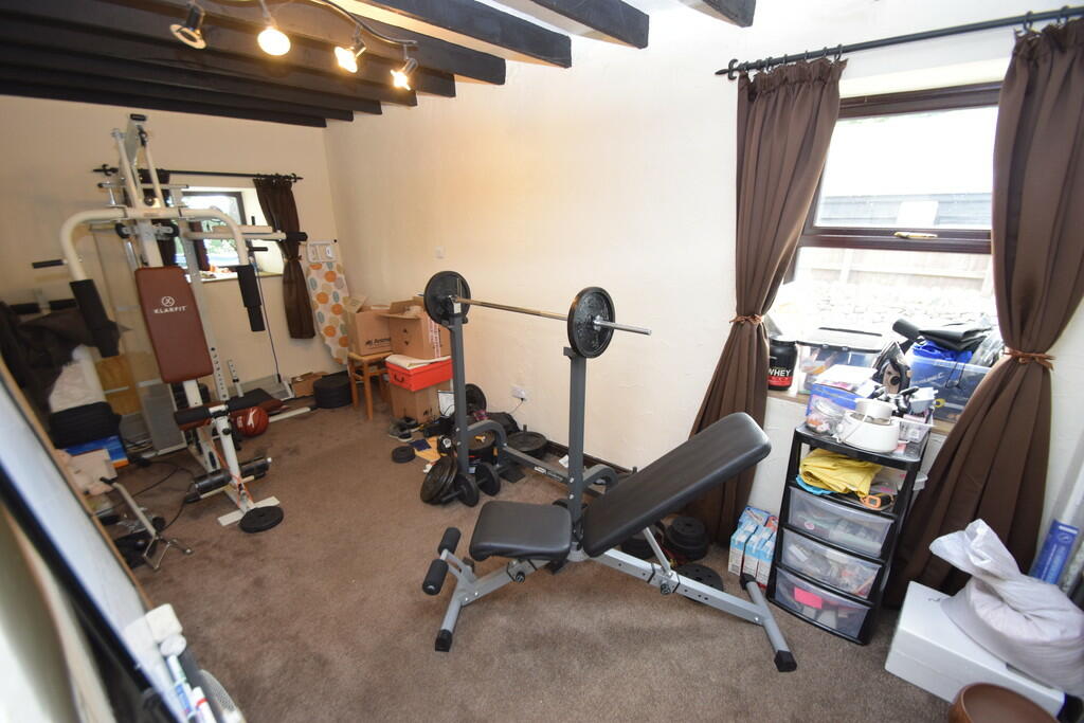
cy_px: 362
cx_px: 542
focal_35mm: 15
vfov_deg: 77.3
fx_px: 452
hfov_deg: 100.4
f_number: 3.5
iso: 900
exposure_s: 1/60
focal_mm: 10
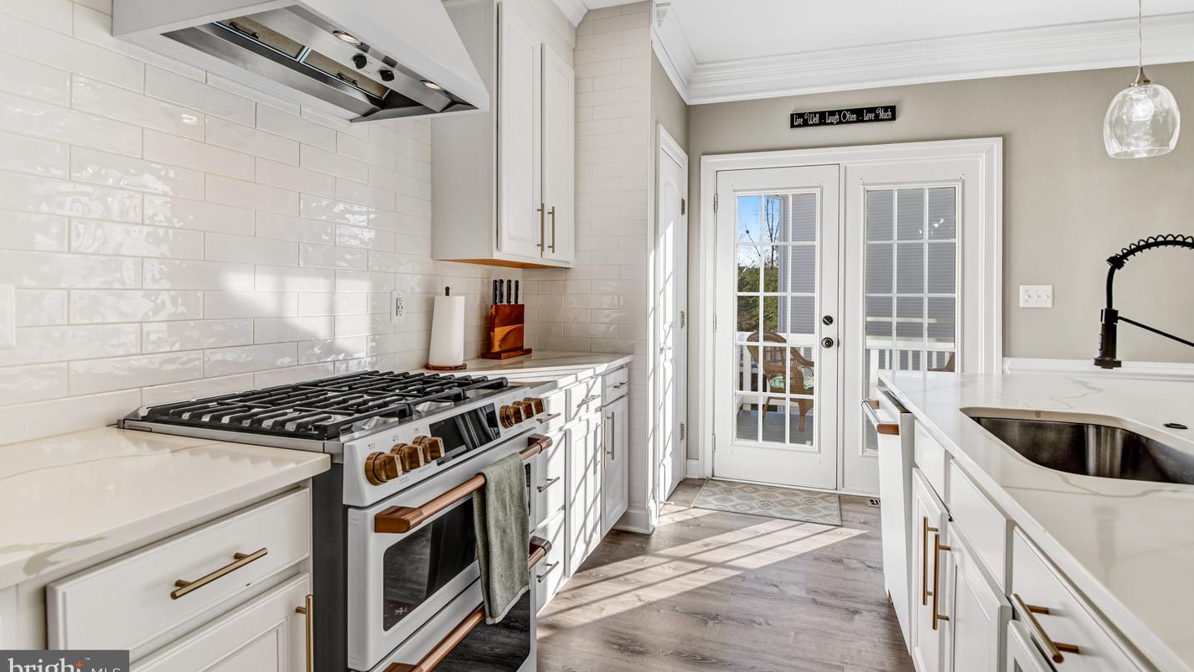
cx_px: 602
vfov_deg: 60.8
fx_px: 570
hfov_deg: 92.7
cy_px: 290
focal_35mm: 18
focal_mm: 17
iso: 400
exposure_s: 1/320
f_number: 8
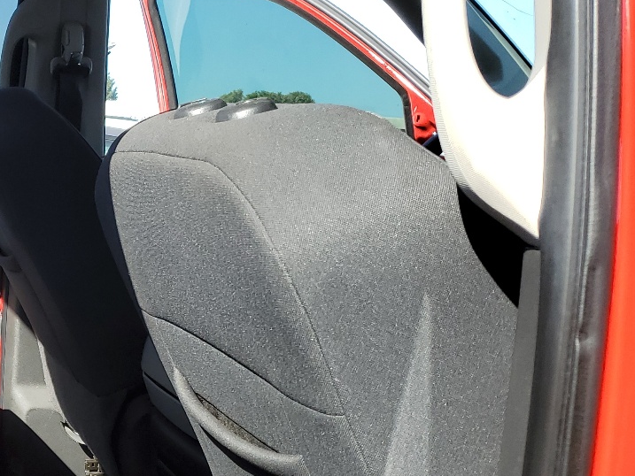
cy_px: 339
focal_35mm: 58
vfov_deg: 25.0
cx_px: -71
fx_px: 1064
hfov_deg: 29.7
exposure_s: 1/909
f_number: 1.5
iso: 50
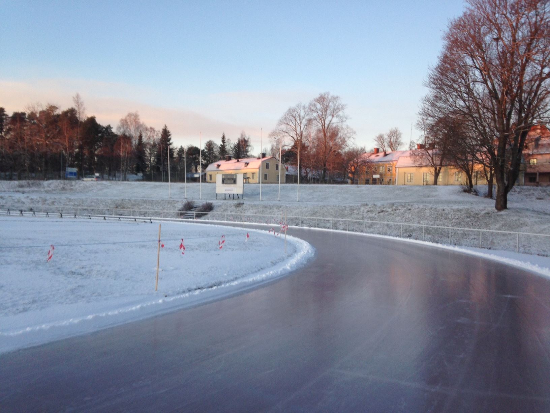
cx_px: 275
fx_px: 524
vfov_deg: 42.9
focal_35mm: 33
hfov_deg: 55.4
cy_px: 206
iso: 64
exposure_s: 1/120
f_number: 2.4
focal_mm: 4.12
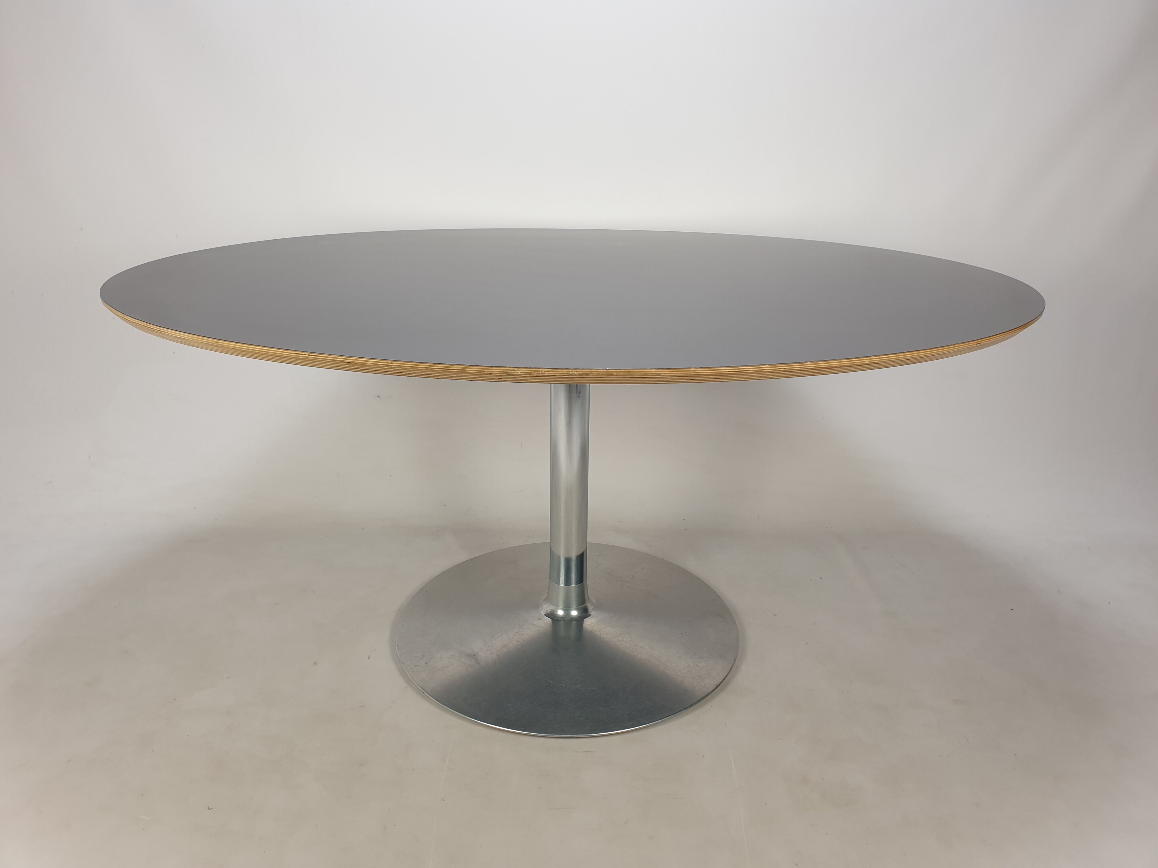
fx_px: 870
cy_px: 434
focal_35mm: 26
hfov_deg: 67.3
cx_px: 579
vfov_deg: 53.1
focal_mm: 4.3
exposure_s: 1/100
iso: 80
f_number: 2.4
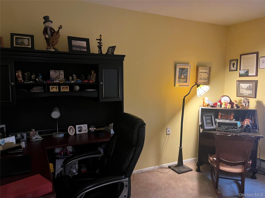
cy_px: 99
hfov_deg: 67.3
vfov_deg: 53.1
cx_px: 132
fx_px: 199
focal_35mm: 26
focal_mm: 5.1
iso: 500
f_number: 1.6
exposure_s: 1/40
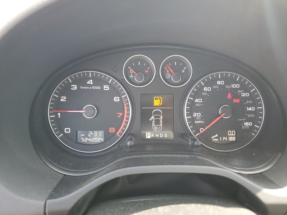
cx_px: 144
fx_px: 216
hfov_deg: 67.3
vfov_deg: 53.1
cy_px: 108
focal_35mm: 26
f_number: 1.5
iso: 87
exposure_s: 1/120
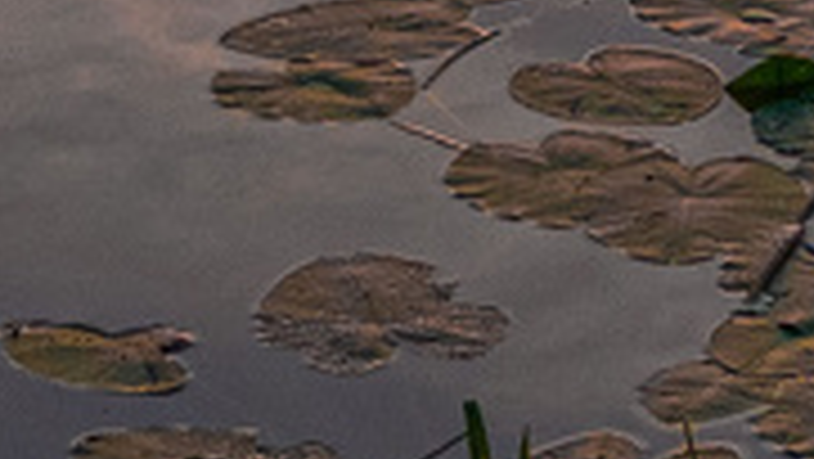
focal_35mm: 251
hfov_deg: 8.5
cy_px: -1334
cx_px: 805
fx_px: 5420
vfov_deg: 4.5
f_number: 8
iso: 200
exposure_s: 1/250
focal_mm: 20.5
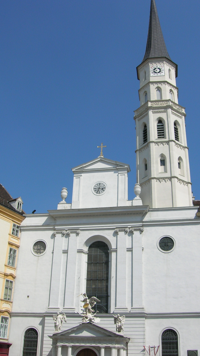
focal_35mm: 38
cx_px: 111
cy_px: 181
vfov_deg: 52.8
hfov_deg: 31.2
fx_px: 358
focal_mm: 5.7
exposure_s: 1/744
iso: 50
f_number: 4.9
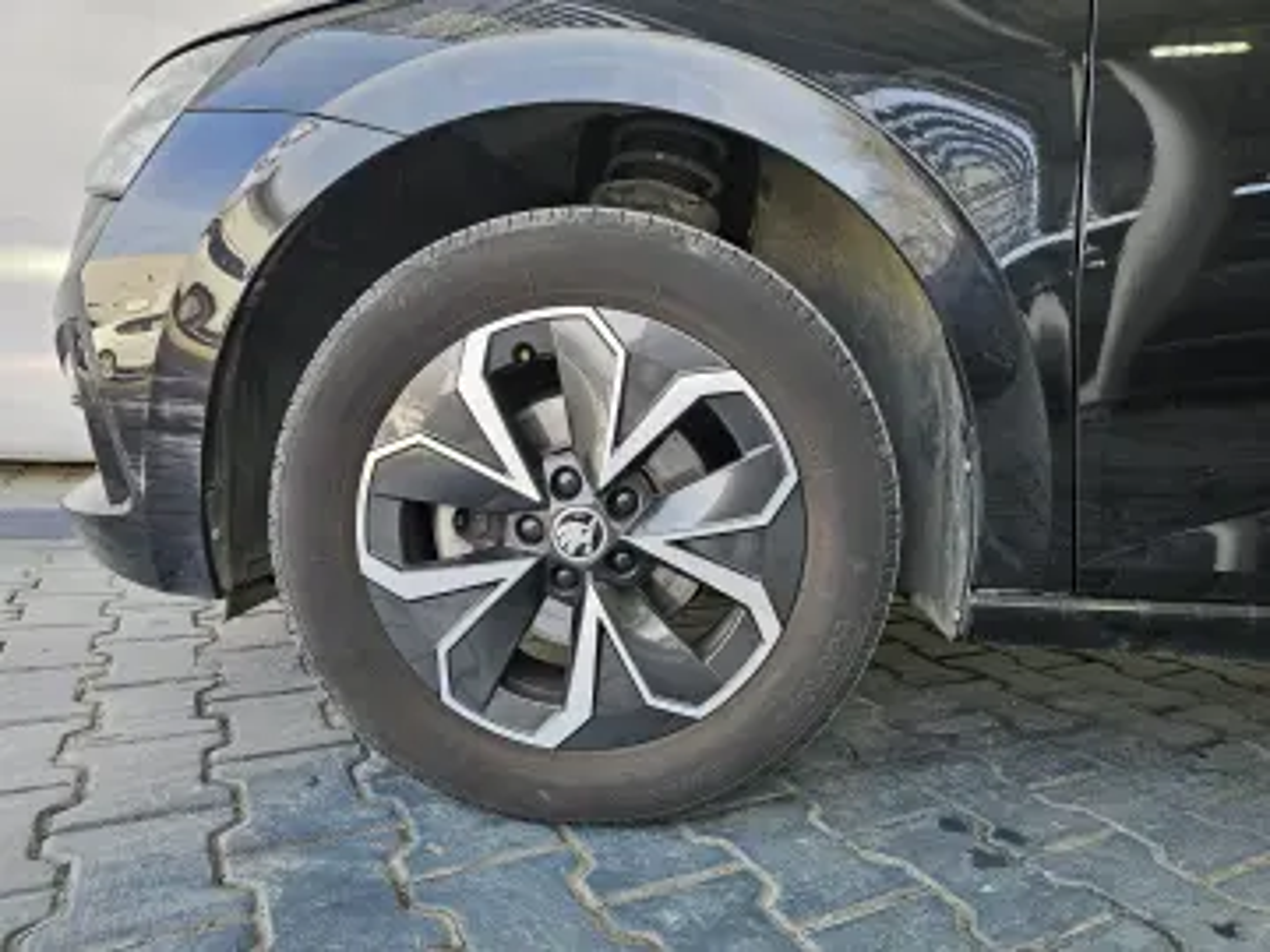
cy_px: 476
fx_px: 844
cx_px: 635
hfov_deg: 73.9
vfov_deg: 58.9
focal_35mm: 23
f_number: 1.7
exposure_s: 1/100
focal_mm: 6.3
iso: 32
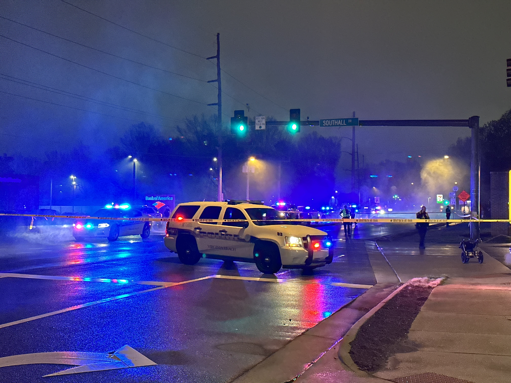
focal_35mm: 48
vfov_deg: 30.3
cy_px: 192
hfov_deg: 39.7
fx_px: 709
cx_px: 256
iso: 500
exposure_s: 1/30
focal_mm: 6.86
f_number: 1.78
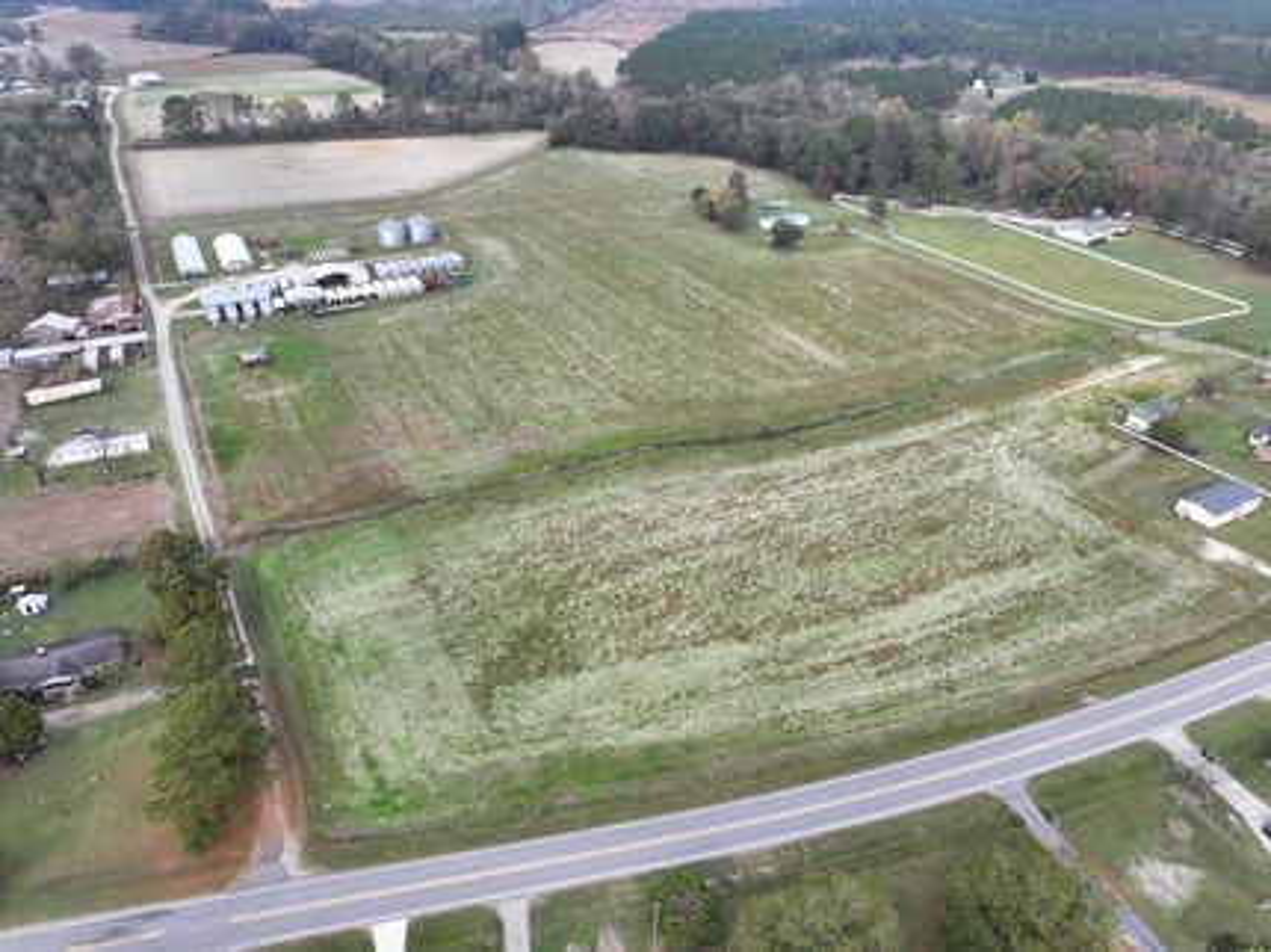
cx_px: 636
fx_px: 881
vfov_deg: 56.8
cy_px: 476
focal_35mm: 24
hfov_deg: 71.6
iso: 100
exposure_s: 1/500
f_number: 2.8
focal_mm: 12.29
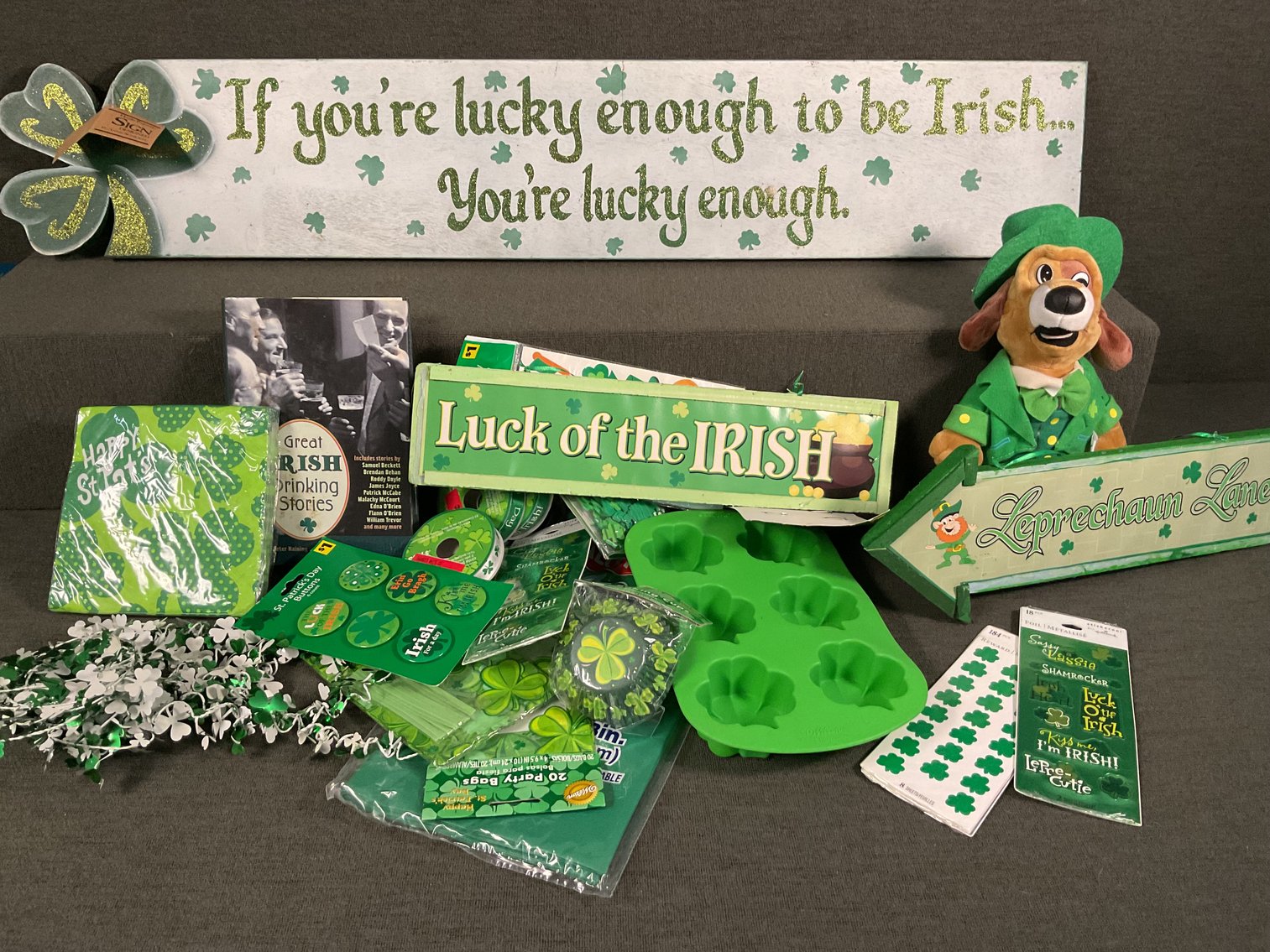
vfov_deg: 48.2
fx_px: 1064
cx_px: 635
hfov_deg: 61.7
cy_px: 476
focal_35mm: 29
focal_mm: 3
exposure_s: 1/60
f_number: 1.8
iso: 200
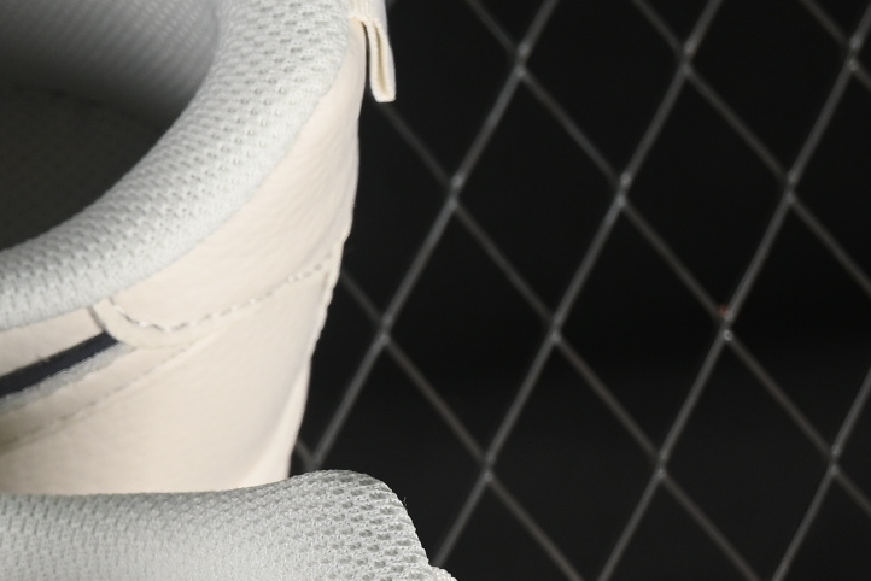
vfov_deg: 4.7
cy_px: 696
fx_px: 6995
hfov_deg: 6.9
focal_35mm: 289
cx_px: -759
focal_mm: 50
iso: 160
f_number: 7.1
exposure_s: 1/80
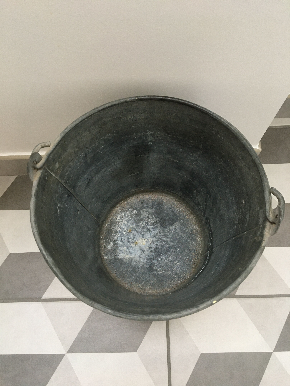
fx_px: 324
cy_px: 193
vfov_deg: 61.7
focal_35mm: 29
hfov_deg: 48.2
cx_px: 145
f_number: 2.2
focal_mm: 4.15
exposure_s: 1/33
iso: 160
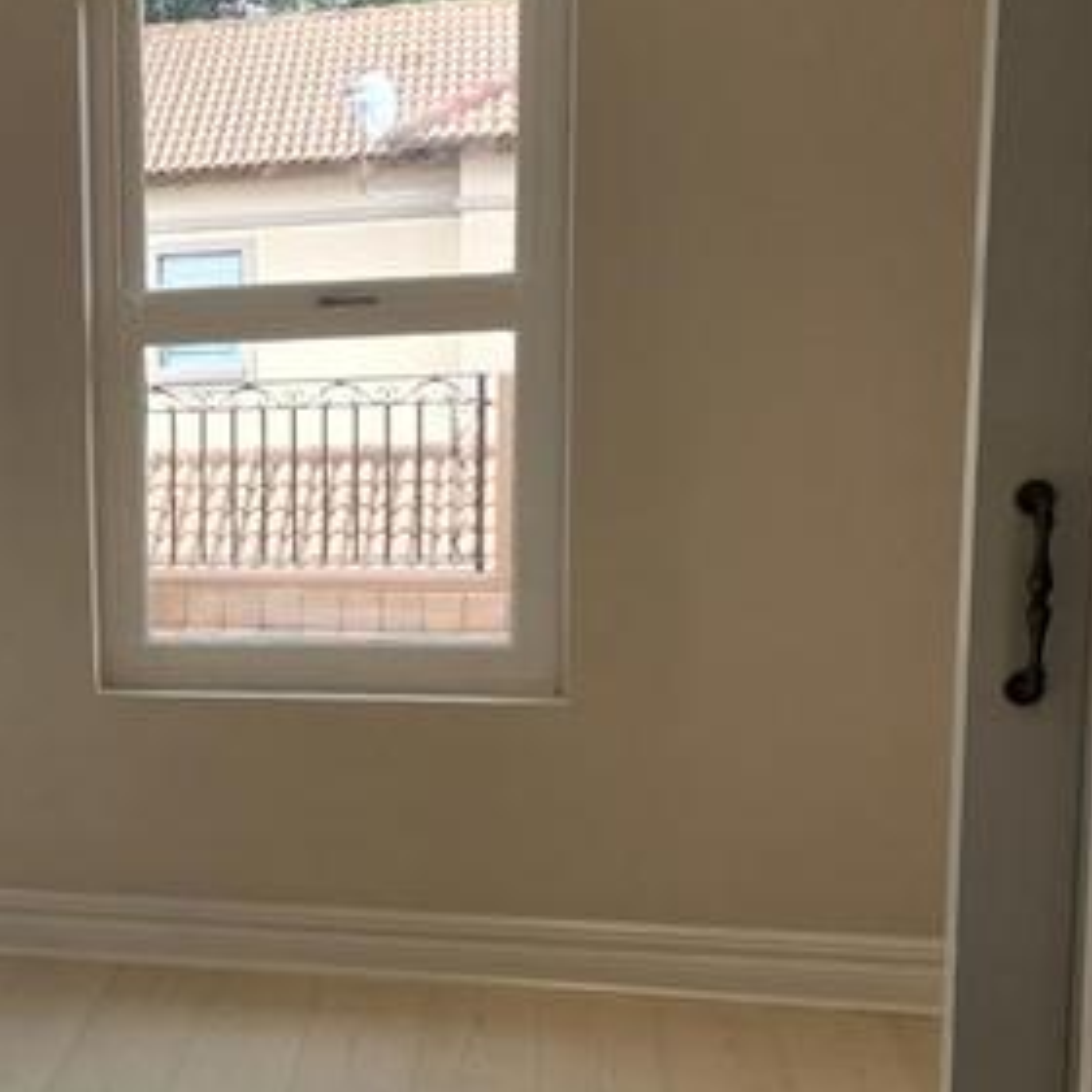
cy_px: 585
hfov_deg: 26.9
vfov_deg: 29.5
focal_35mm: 58
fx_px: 2070
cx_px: -133
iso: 125
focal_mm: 6.4
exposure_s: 1/180
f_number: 1.8
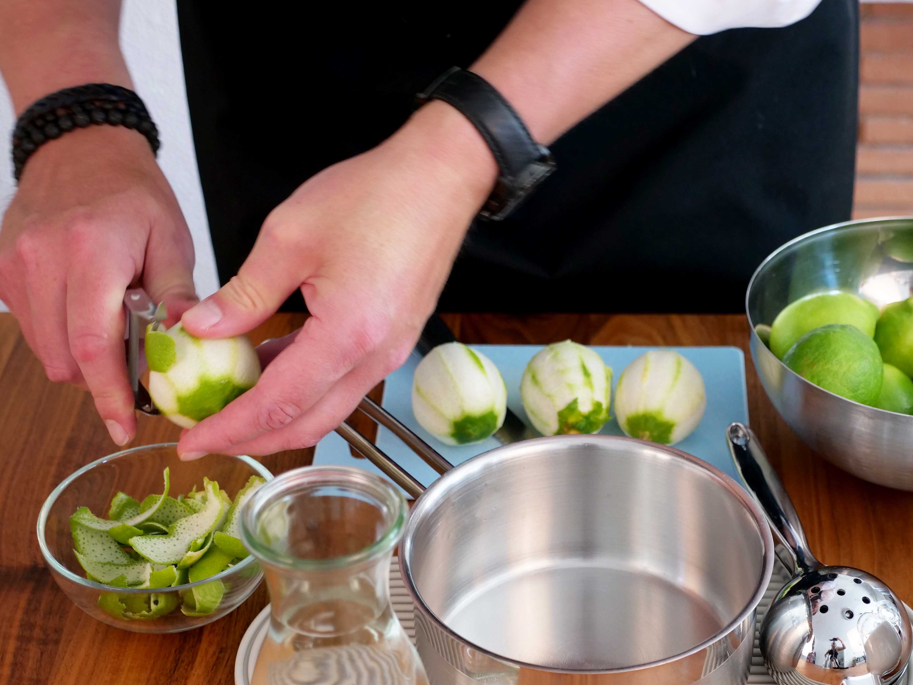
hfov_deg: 24.3
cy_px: 422
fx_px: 2110
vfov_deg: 18.4
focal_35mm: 80
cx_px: 603
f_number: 2.8
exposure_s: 1/60
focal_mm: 29
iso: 640
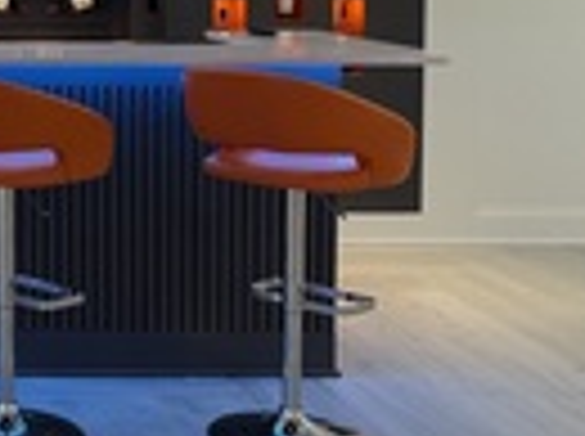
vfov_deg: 19.3
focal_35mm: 74
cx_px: -176
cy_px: 0
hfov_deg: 23.3
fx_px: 1248
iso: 200
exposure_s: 1/176
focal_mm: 6.76
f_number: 1.78
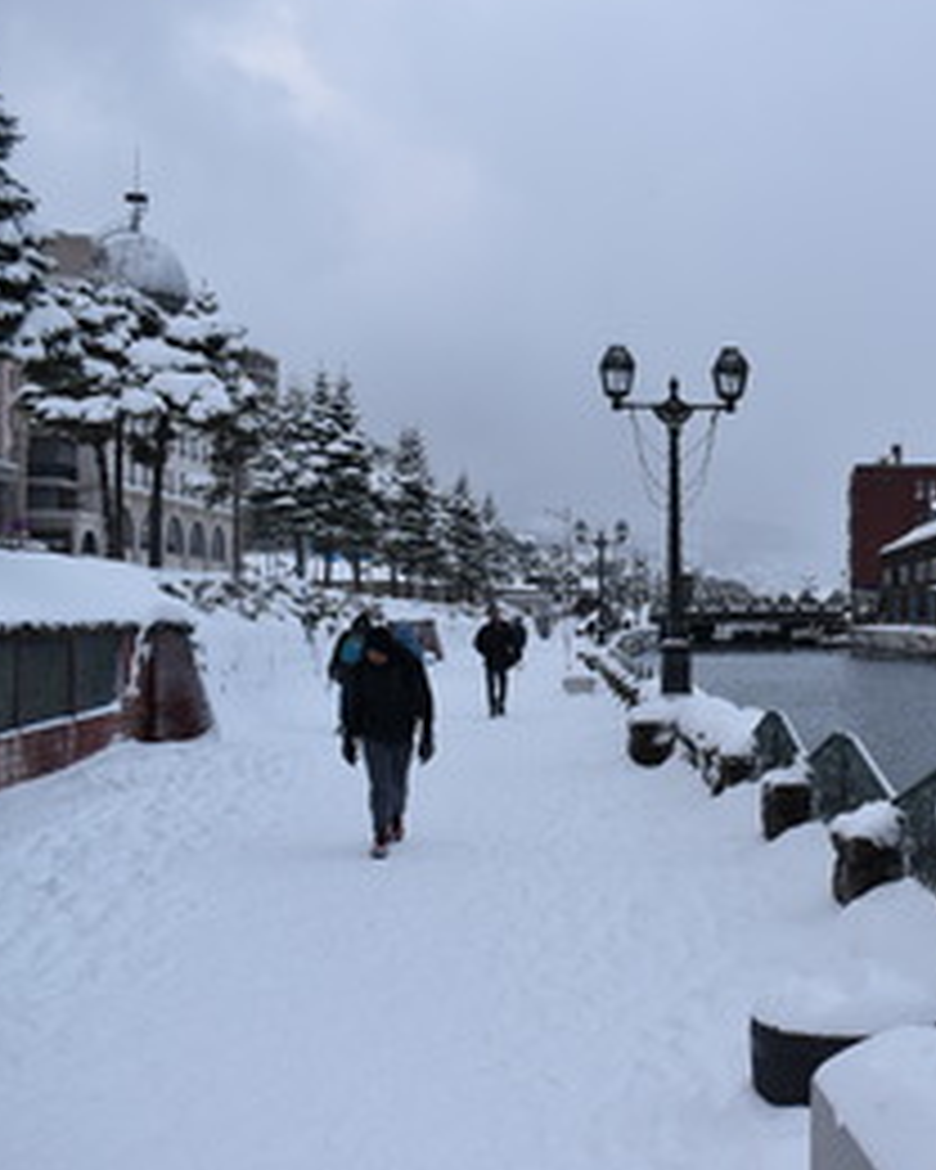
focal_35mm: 50
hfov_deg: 29.3
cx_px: 828
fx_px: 1722
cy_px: 585
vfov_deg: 37.5
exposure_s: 1/160
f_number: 6.3
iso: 400
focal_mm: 23
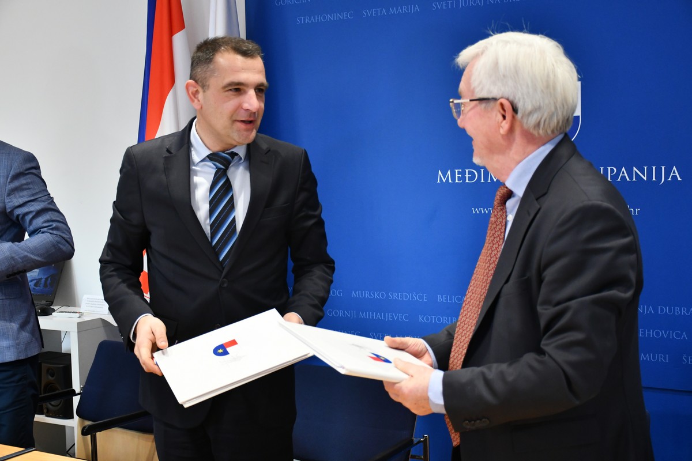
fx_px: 980
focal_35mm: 51
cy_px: 230
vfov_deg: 26.5
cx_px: 346
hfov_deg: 38.9
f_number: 4.2
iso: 1800
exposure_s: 1/125
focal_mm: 34
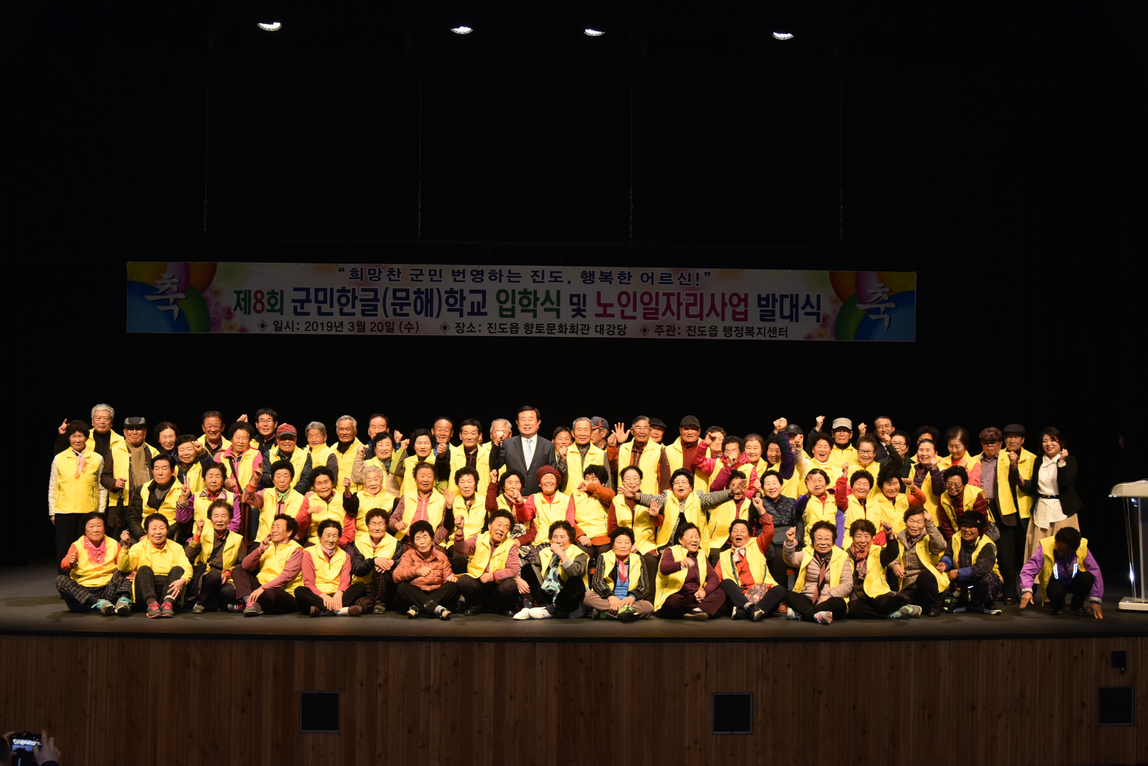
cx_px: 574
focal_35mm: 46
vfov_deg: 29.3
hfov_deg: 42.7
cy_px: 383
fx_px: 1467
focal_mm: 46
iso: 800
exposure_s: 1/125
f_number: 5
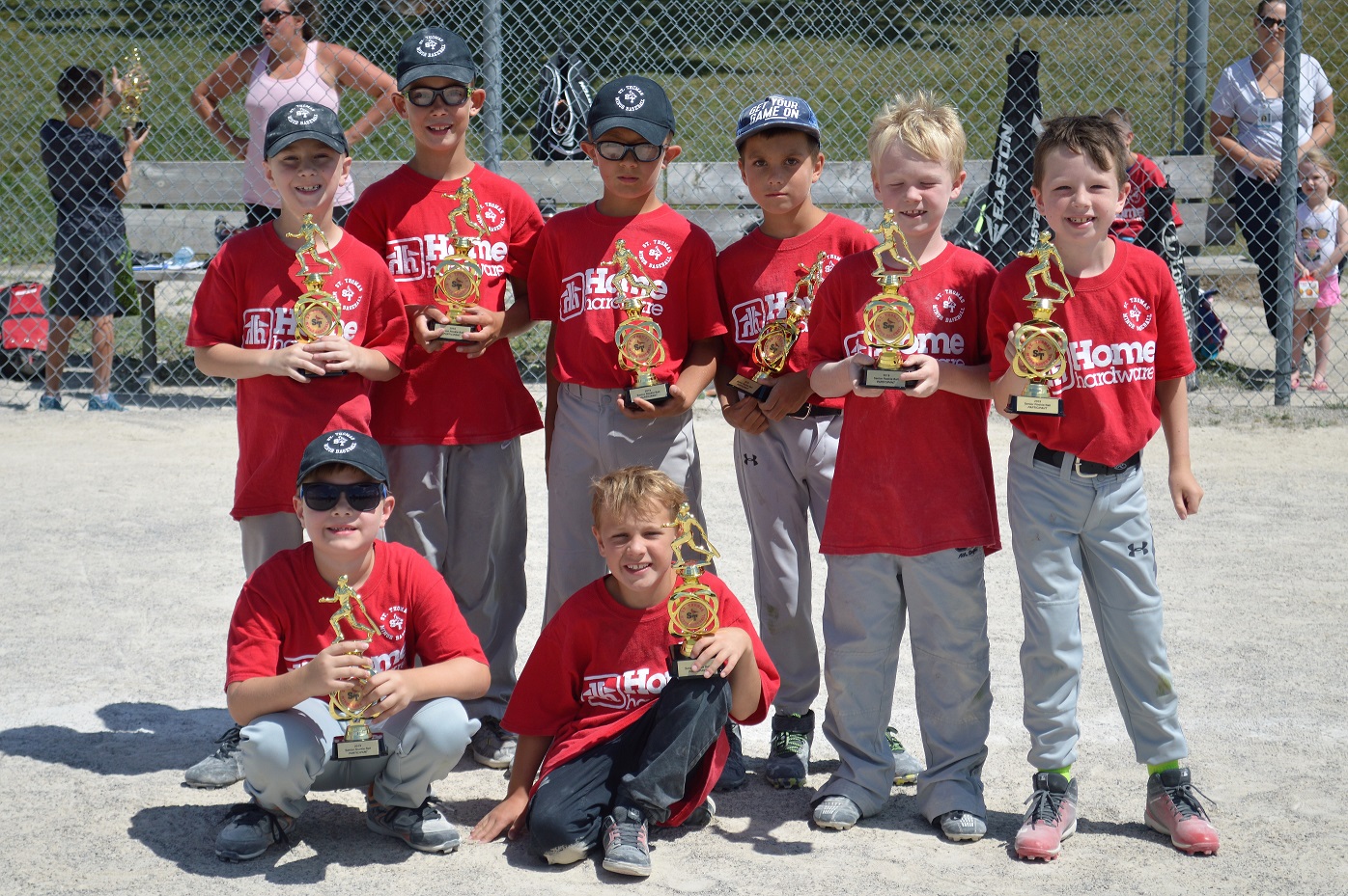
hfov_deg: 28.1
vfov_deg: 18.9
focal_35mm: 72
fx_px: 2694
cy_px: 448
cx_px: 674
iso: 100
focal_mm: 48
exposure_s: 1/800
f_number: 5.3
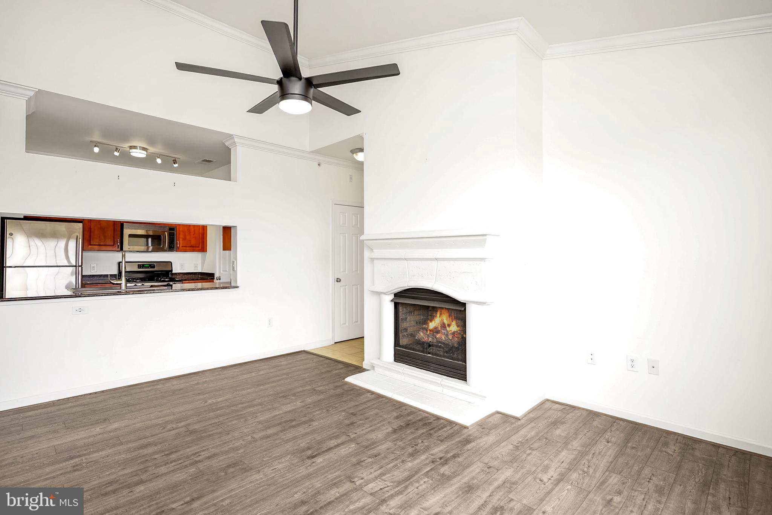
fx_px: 364
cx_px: 386
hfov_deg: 93.3
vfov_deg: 70.4
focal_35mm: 17
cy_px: 258
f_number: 2.8
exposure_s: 1/250
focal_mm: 17
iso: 400
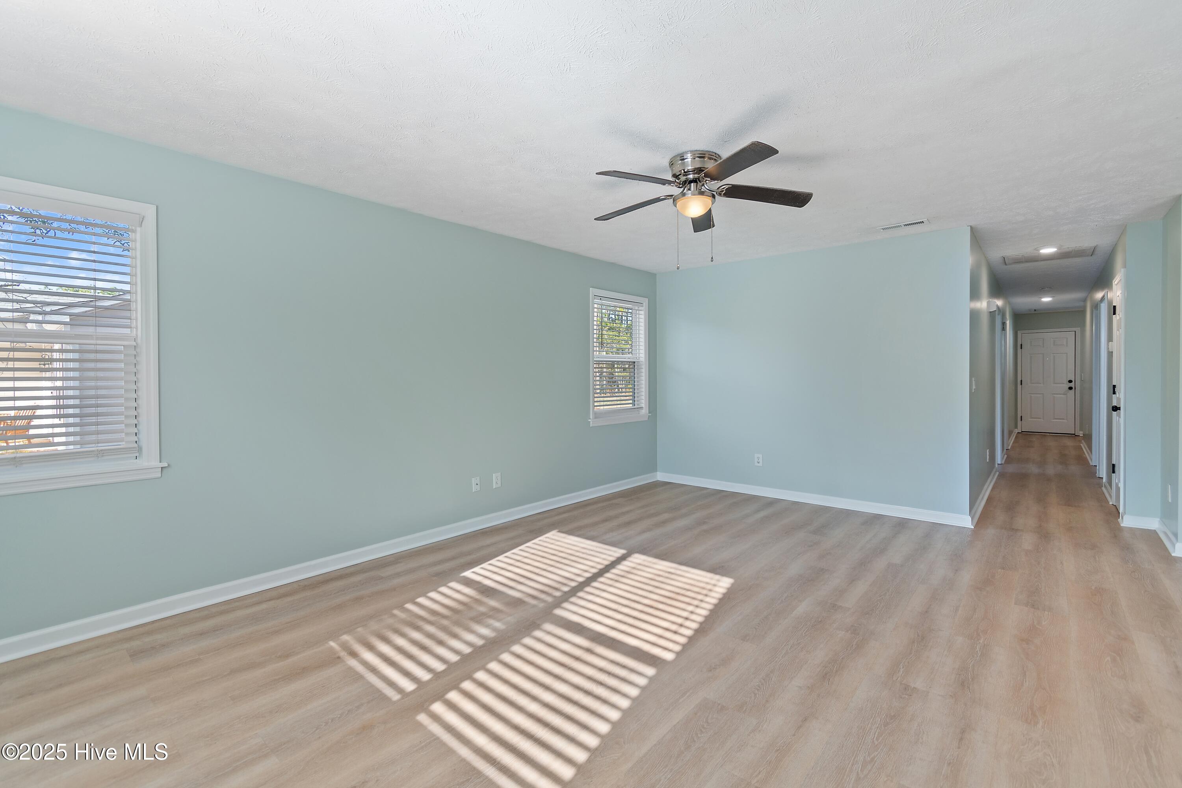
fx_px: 492
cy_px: 394
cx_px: 591
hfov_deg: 100.4
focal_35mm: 15
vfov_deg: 77.3
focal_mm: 10
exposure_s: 1/15
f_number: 4.5
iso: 100
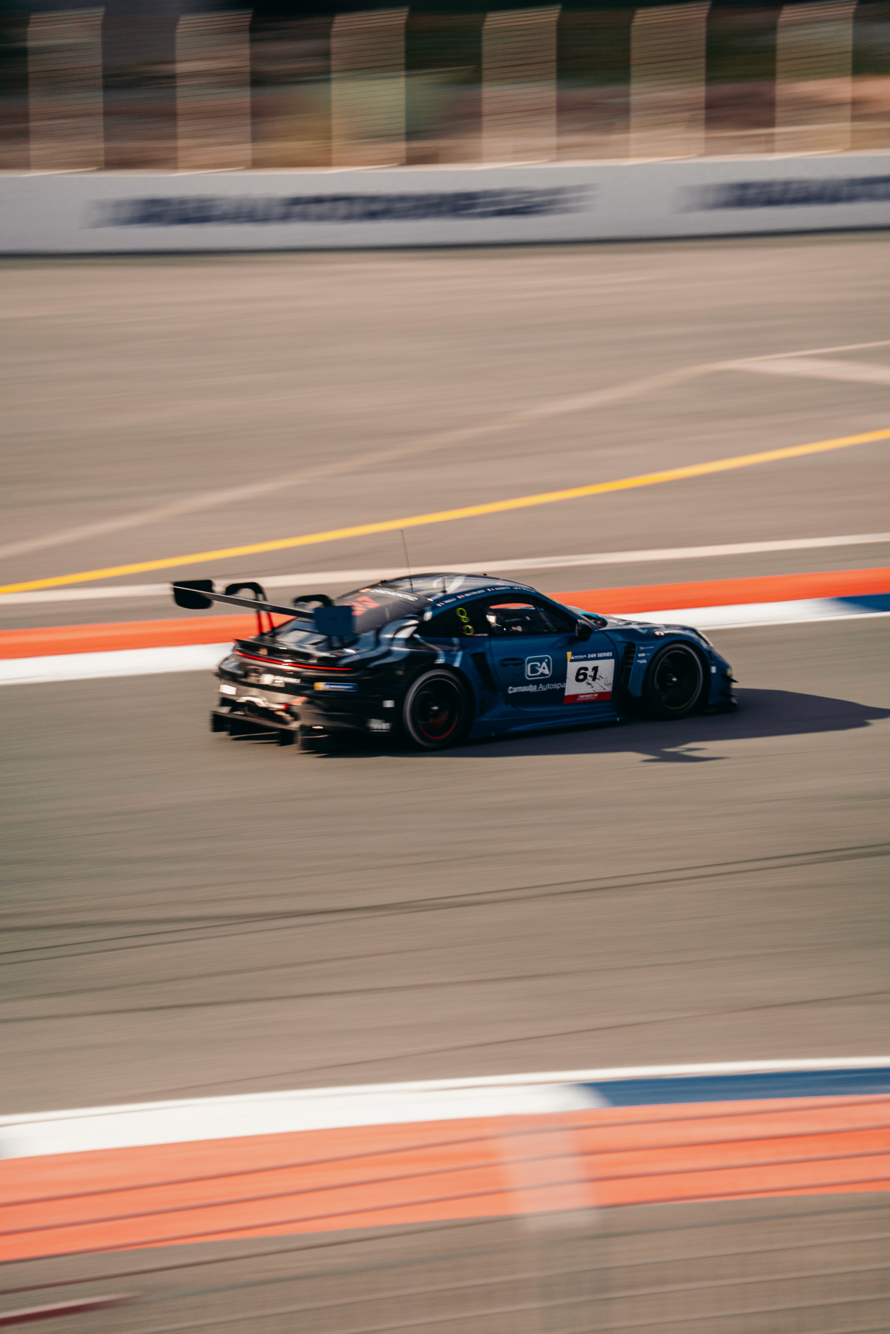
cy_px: 667
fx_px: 4820
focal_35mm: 130
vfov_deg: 15.8
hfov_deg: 10.5
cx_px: 445
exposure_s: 1/50
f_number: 2.8
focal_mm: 130
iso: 250
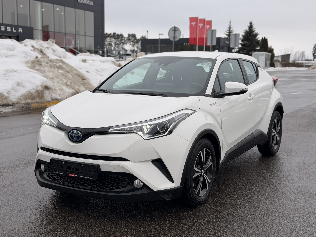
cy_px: 118
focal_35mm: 48
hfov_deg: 39.7
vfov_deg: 30.3
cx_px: 158
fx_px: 438
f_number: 1.78
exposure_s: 1/1222
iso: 64
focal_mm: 6.76
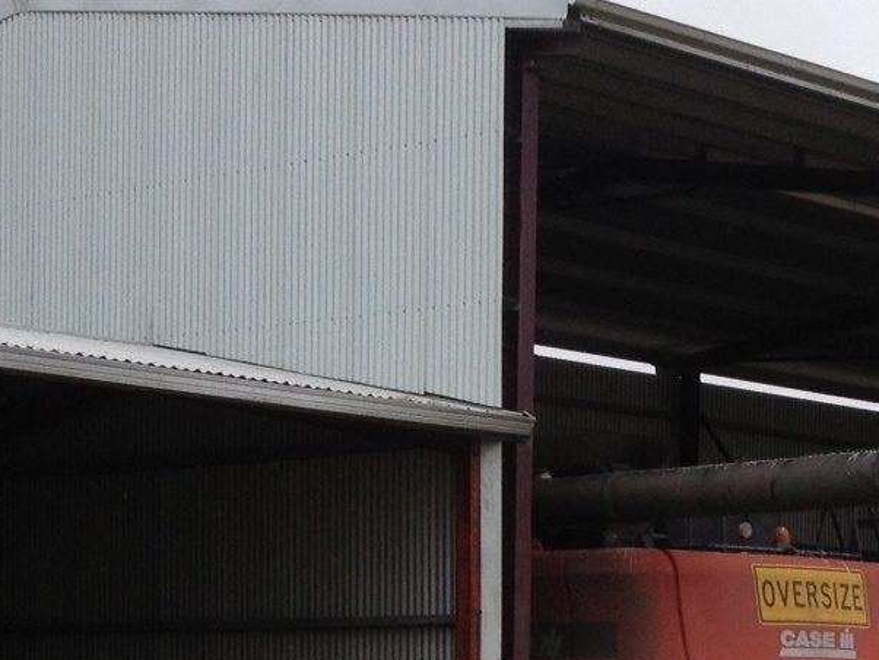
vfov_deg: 12.1
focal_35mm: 119
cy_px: 888
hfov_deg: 15.6
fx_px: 3023
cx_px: 1184
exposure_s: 1/1200
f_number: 2.4
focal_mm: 4.28
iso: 50
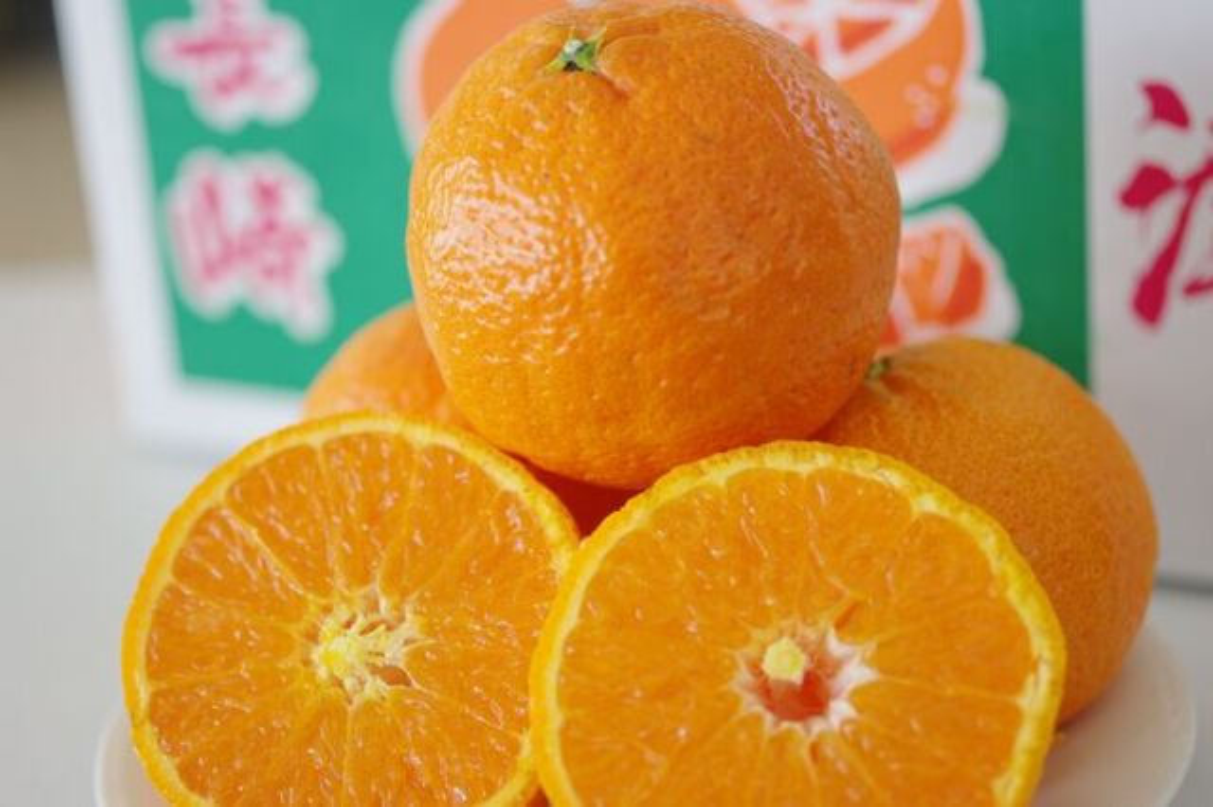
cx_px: 606
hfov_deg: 27.0
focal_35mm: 75
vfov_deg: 18.2
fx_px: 2526
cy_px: 404
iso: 200
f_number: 3.2
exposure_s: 1/100
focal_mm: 50
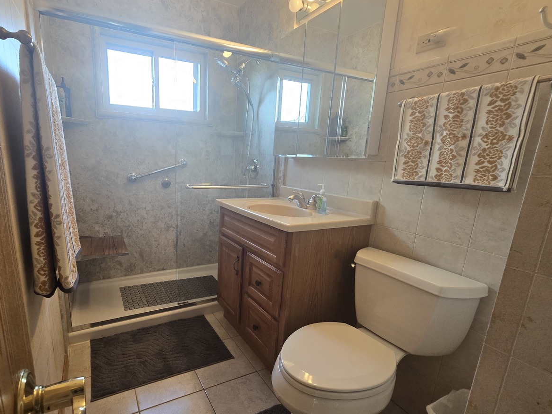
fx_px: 255
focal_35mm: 16
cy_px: 216
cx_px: 231
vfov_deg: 78.1
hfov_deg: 93.7
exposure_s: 1/60
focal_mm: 2.2
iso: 200
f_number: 2.2
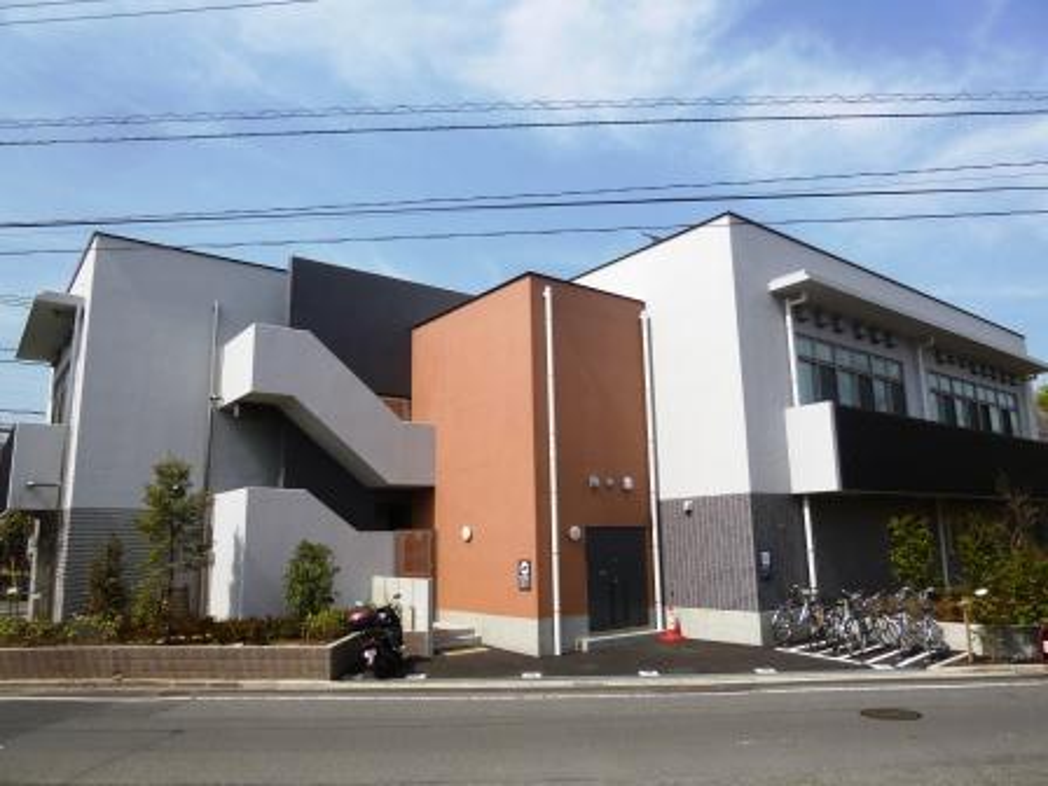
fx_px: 727
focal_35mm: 24
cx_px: 524
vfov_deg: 56.8
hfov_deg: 71.6
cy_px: 393
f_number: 8
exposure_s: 1/160
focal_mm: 4.3
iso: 100
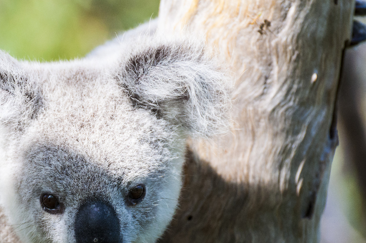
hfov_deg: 3.3
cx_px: 89
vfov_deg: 2.2
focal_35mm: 626
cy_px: 228
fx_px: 6356
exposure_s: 1/2000
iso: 1250
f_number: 5.3
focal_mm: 220
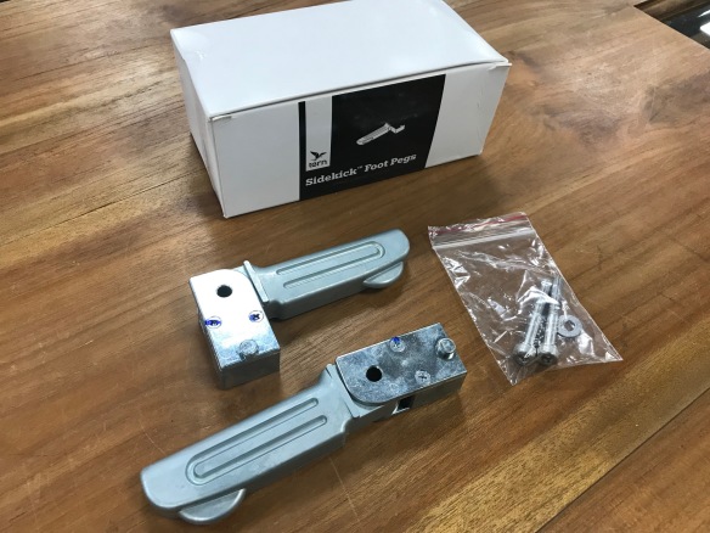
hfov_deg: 63.4
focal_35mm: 28
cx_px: 355
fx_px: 574
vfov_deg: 49.7
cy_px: 266
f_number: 1.8
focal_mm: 3.99
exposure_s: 1/33
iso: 25
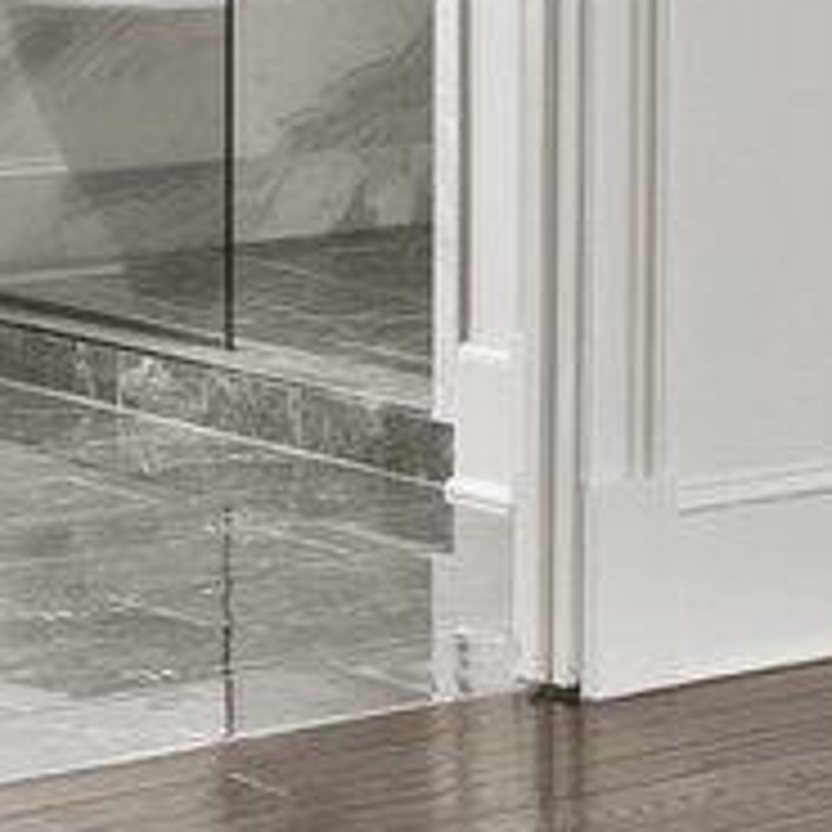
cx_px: 2910
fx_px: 4351
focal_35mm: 160
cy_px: -344
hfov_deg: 8.2
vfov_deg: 10.6
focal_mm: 17
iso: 400
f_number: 8
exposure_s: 1/3
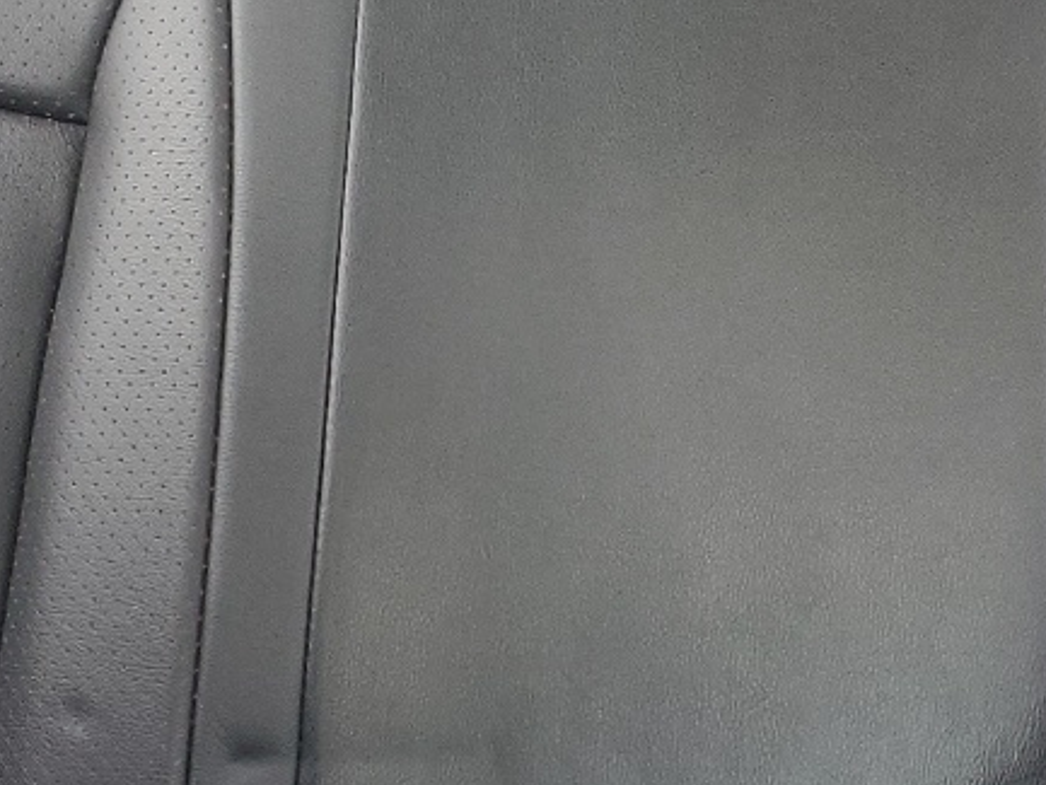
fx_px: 2902
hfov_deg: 20.4
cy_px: 280
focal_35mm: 96
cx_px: 664
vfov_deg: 15.4
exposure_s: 1/60.2
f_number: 1.5
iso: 109
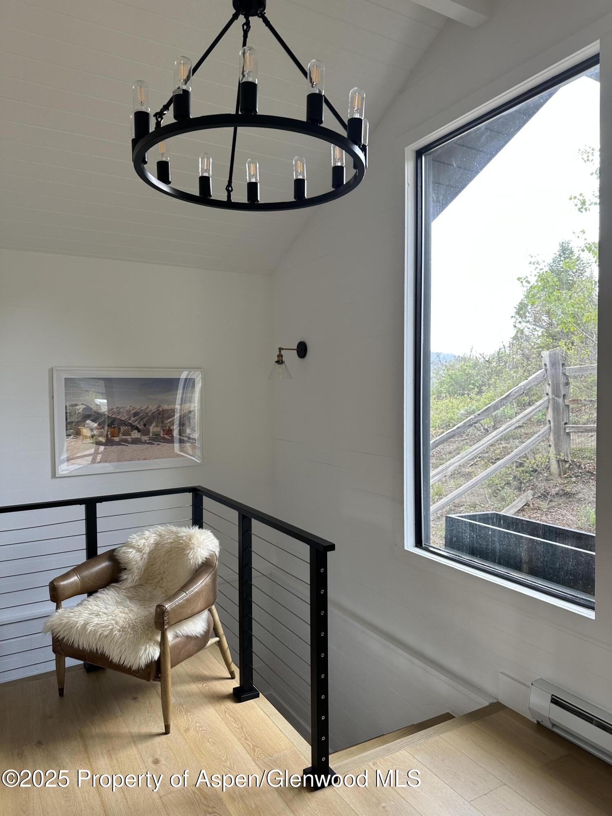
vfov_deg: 71.6
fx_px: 566
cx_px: 306
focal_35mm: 24
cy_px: 408
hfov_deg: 56.8
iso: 64
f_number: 1.78
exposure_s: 1/133
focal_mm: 6.86
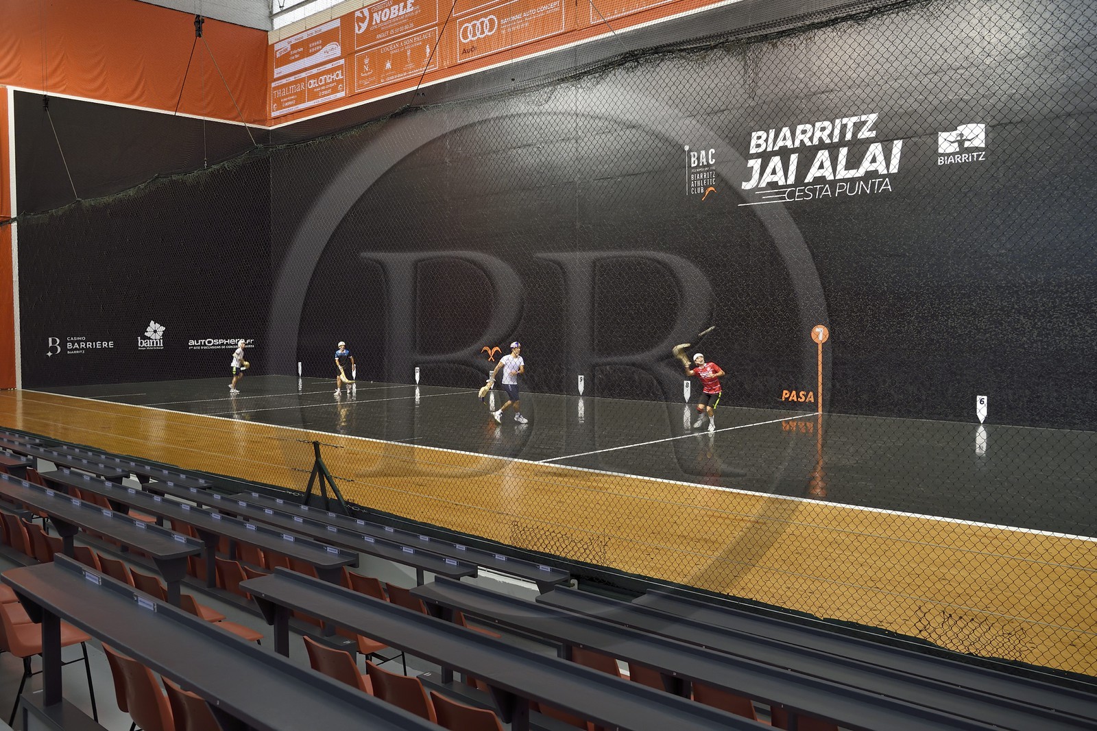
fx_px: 914
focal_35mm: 30
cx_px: 548
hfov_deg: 61.9
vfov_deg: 43.6
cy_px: 366
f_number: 4.5
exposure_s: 1/60
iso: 1600
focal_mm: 30
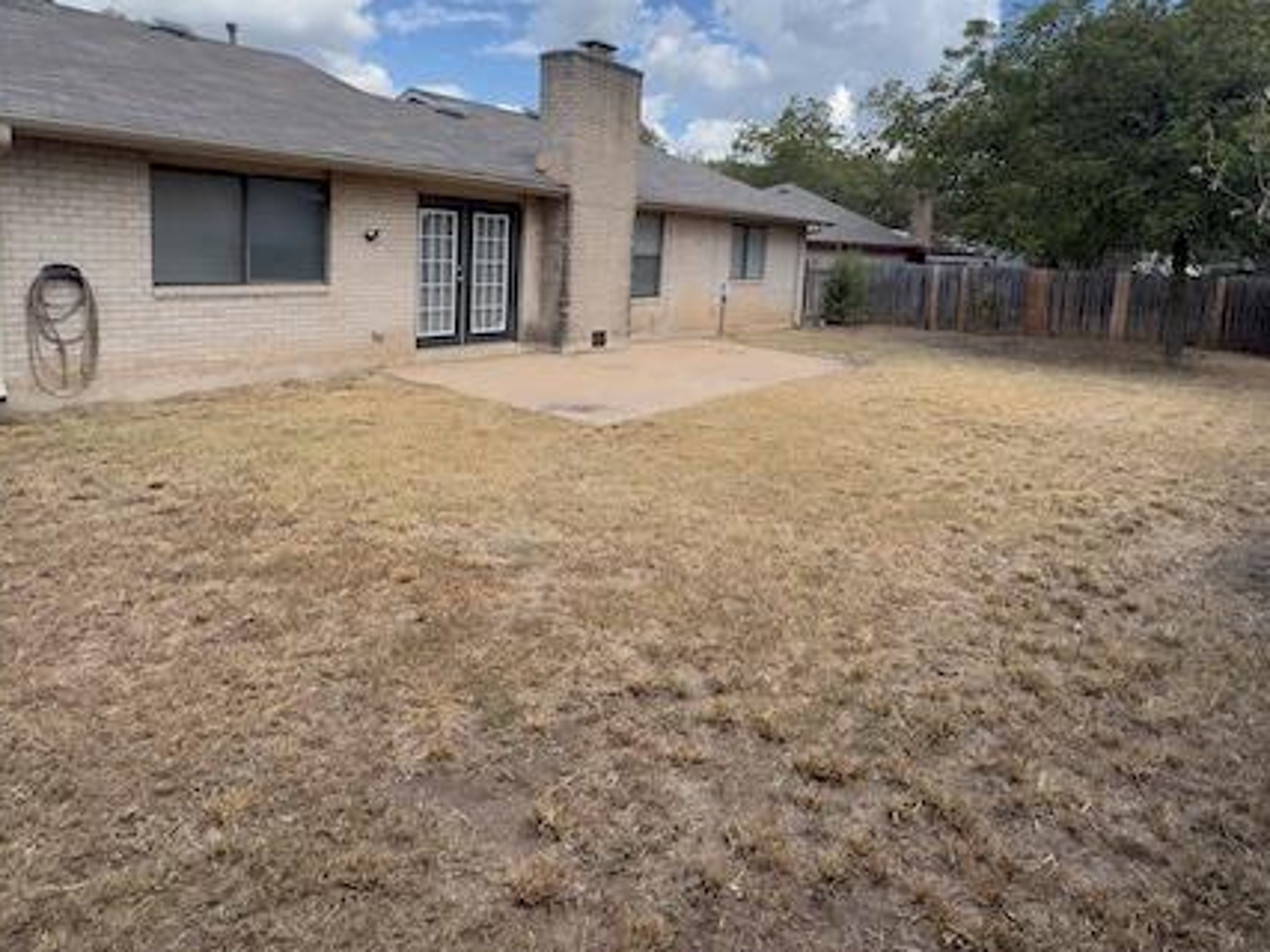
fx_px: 770
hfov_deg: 78.9
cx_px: 678
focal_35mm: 21
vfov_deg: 62.1
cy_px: 330
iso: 50
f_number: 2.2
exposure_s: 1/831
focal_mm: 2.22
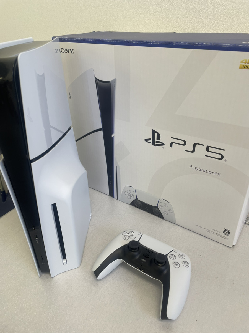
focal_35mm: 26
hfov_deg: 53.1
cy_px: 166
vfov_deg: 67.3
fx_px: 249
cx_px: 124
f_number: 1.6
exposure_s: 1/100
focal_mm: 4.2
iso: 50
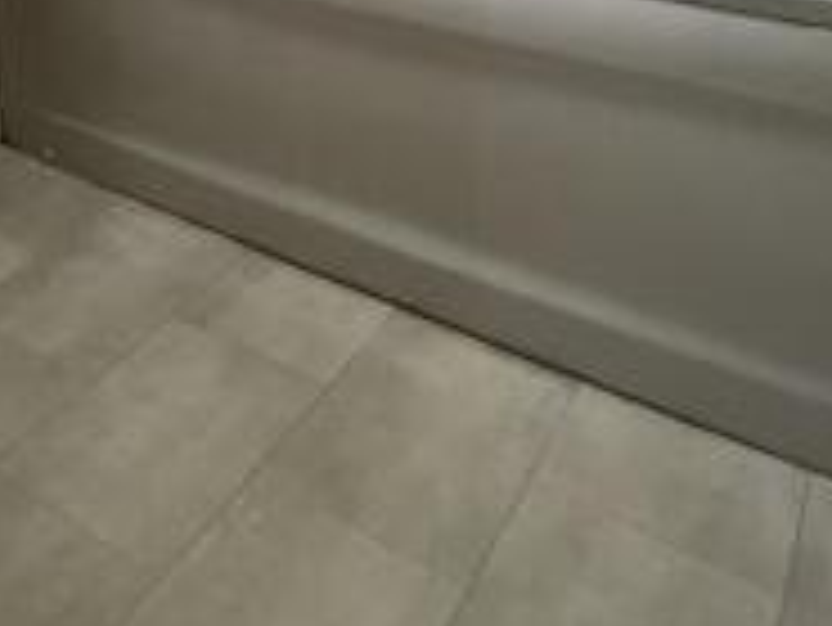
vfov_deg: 26.0
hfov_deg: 44.4
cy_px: -313
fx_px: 986
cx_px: 223
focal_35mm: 41
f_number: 1.8
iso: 250
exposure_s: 1/100
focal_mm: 1.57
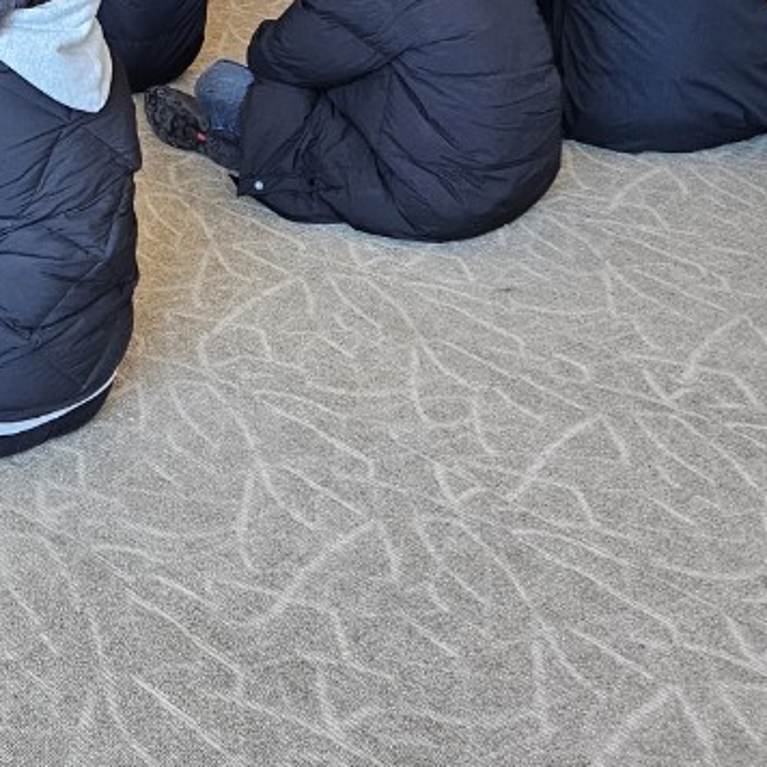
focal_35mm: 73
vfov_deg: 21.5
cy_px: -211
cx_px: -118
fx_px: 1830
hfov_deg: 22.1
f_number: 1.8
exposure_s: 1/120
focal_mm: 5.4
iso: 200
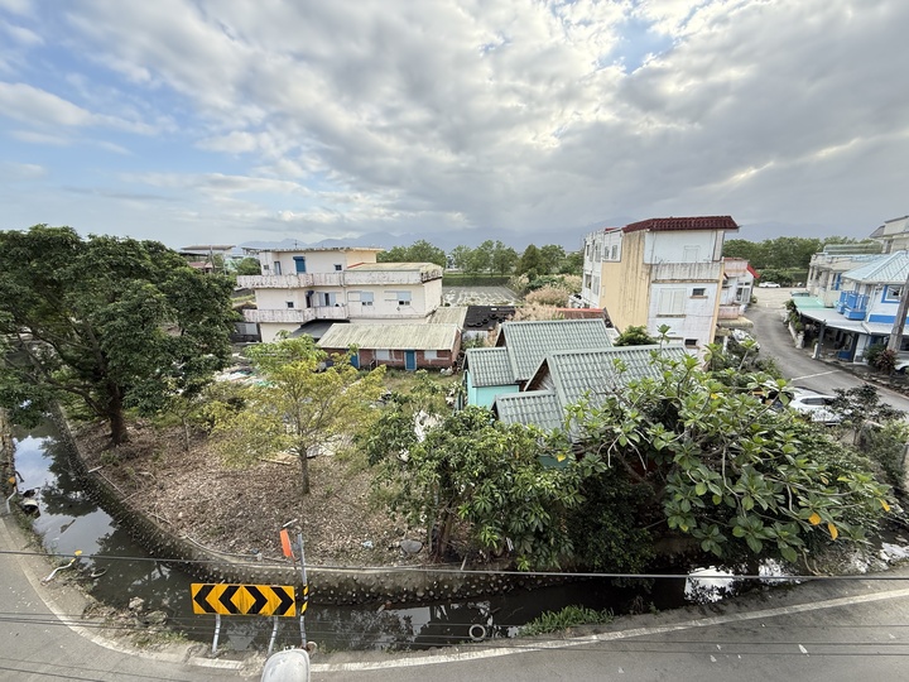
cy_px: 341
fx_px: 368
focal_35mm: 14
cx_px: 454
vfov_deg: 85.7
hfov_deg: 102.1
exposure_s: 1/411
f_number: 2.2
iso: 64
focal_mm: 2.22
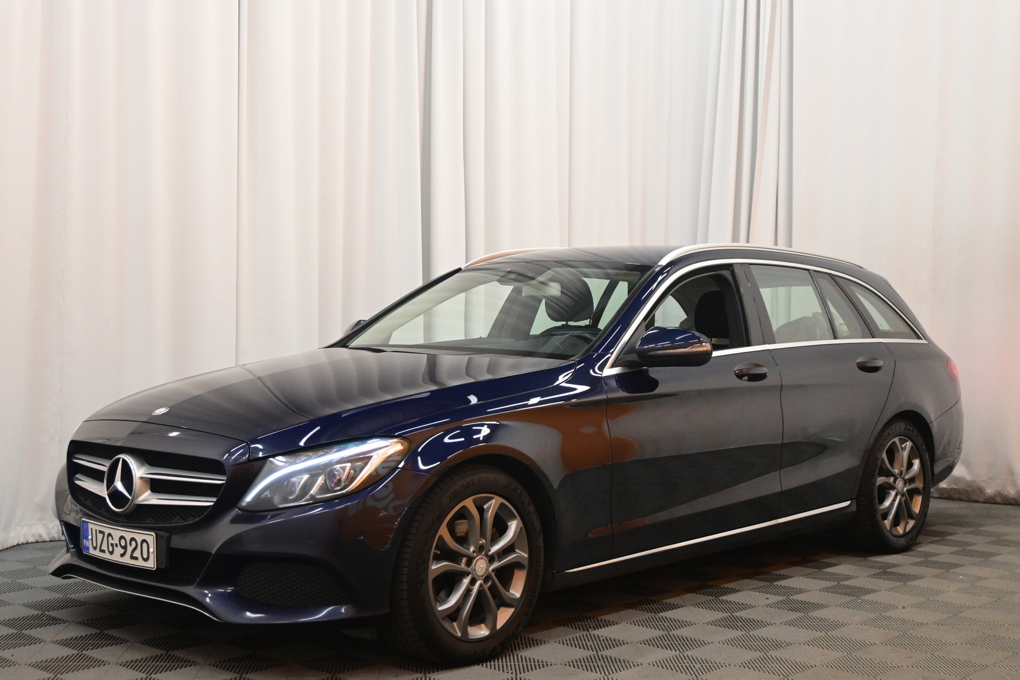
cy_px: 340
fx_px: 1296
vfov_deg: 29.4
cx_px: 510
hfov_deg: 43.0
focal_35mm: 46
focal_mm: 30.5
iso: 2500
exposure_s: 1/50
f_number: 4.8
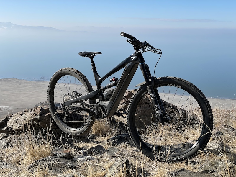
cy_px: 88
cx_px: 118
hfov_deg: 36.8
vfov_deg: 28.0
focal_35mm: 52
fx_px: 355
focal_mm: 6
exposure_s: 1/1916
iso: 25
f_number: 2
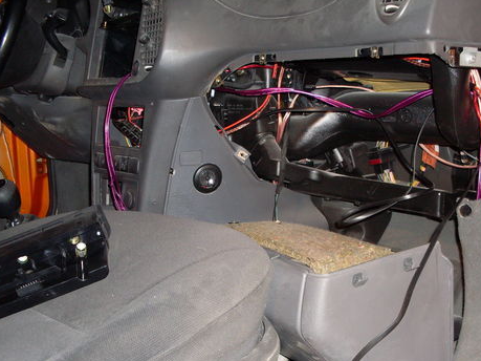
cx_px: 291
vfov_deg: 27.3
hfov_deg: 36.0
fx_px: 736
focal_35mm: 53
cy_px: 240
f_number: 2.8
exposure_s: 1/45
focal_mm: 6.3
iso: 100
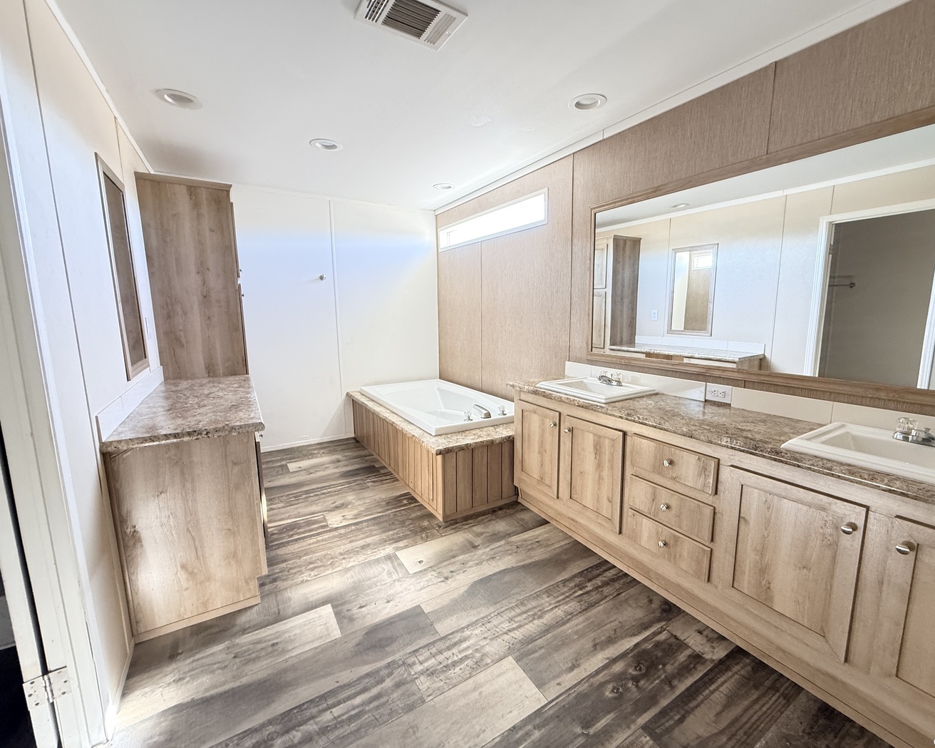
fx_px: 415
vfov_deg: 84.0
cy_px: 374
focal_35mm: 15
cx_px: 496
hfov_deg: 96.7
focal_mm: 2.22
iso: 400
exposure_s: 1/60
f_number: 2.2
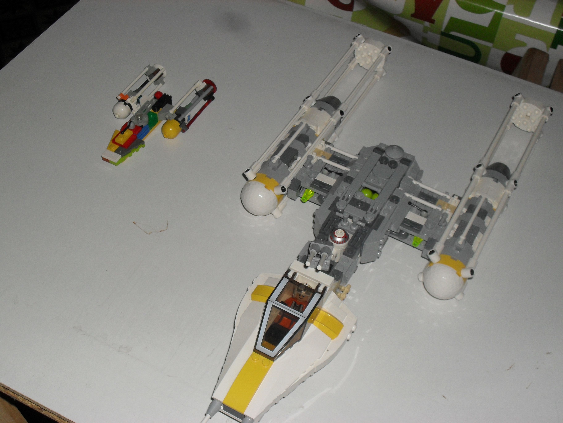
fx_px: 797
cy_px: 212
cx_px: 282
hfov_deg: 38.9
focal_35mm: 49
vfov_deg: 29.7
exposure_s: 1/45
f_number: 10
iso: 100
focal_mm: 8.7
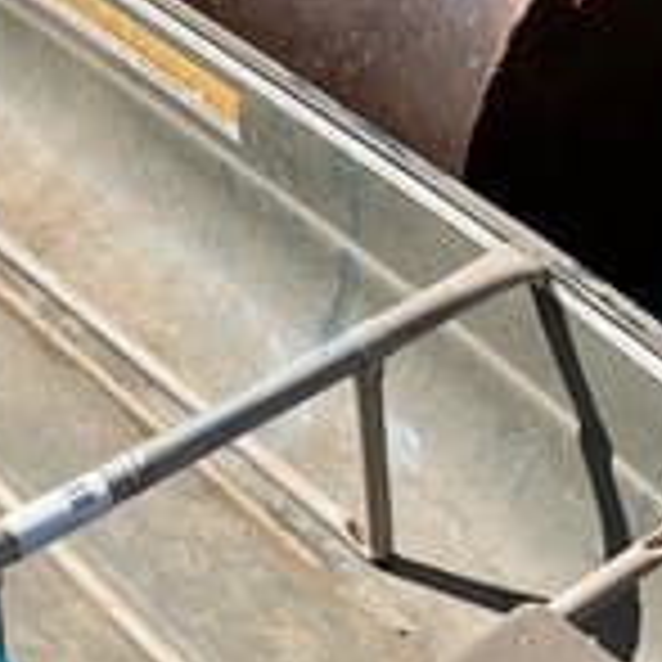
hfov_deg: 21.6
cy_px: 408
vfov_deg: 22.2
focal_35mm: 78
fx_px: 1688
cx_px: 50
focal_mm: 5.1
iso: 50
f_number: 1.6
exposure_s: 1/3413
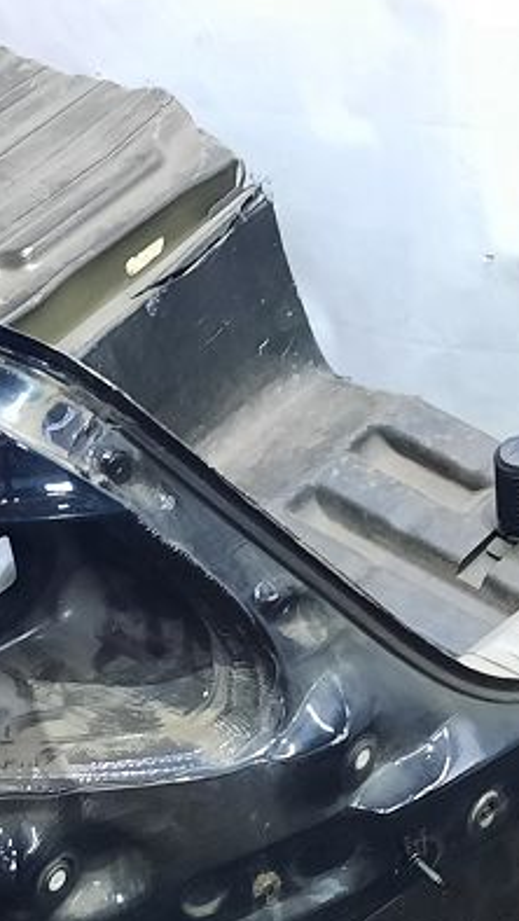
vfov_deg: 25.3
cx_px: -26
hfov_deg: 14.3
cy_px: 678
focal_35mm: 83
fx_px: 2028
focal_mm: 4.6
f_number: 2
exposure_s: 1/25
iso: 320
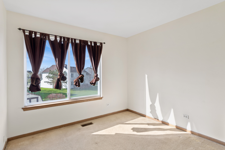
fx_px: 112
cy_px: 75
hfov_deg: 90.0
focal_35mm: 18
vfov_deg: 67.4
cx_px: 112
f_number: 8
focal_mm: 12
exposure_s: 1/125
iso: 320
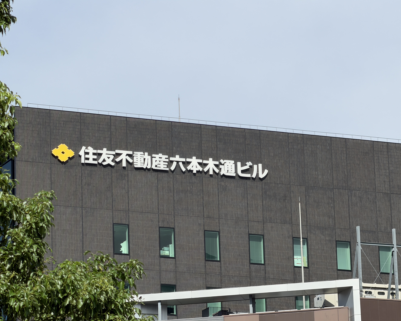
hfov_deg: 9.2
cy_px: 161
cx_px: 201
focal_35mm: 209
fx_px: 2480
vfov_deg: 7.4
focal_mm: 16.89
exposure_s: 1/924
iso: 16
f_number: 2.8
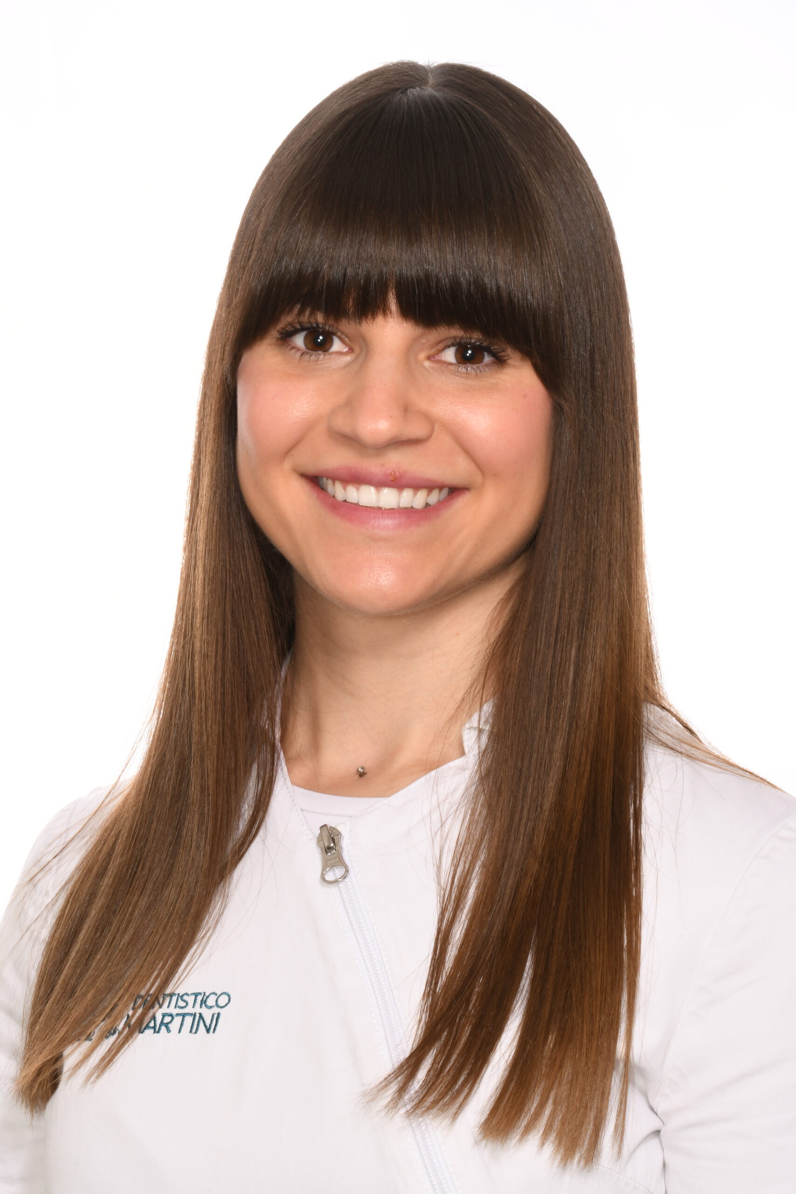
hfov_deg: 10.2
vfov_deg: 15.2
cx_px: 398
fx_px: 4477
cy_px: 597
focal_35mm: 135
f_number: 22
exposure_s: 1/80
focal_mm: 90
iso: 100
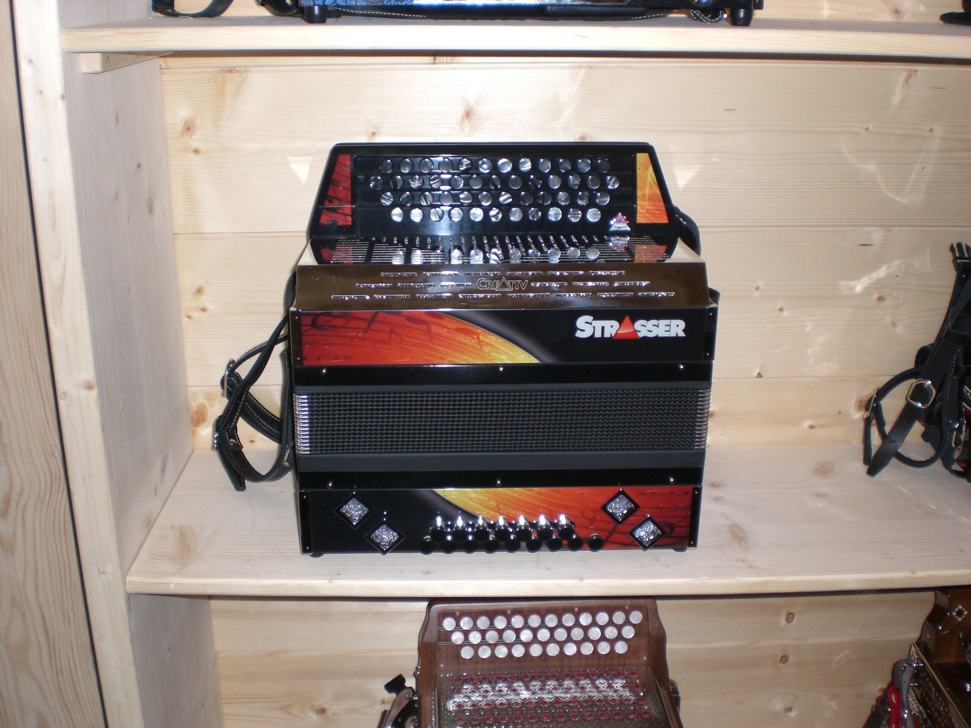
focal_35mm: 38
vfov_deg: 37.7
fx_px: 1066
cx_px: 486
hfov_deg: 49.0
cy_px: 364
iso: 100
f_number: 3.1
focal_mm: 6.3
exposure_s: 1/60
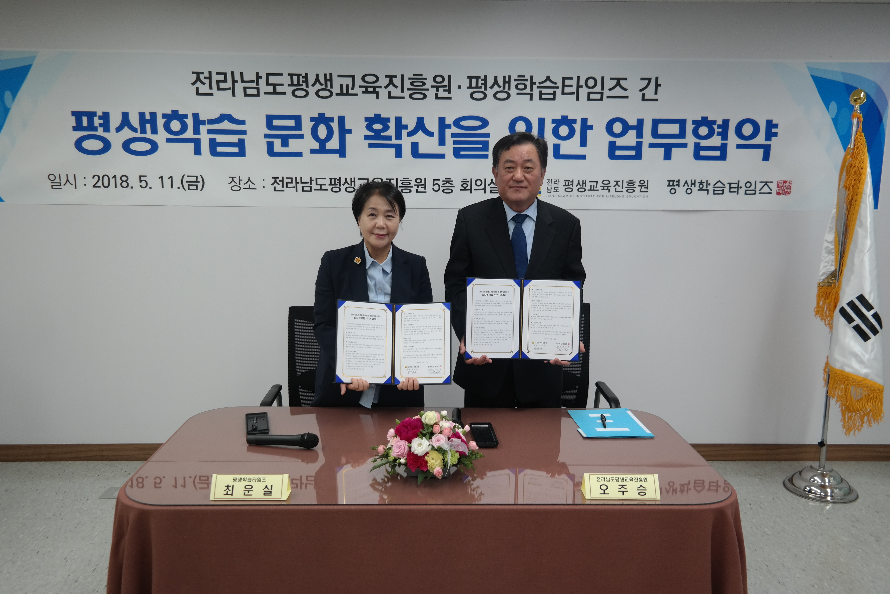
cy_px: 297
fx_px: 667
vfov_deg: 47.9
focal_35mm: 27
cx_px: 445
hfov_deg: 67.4
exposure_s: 1/60
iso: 200
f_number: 3.5
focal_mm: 18
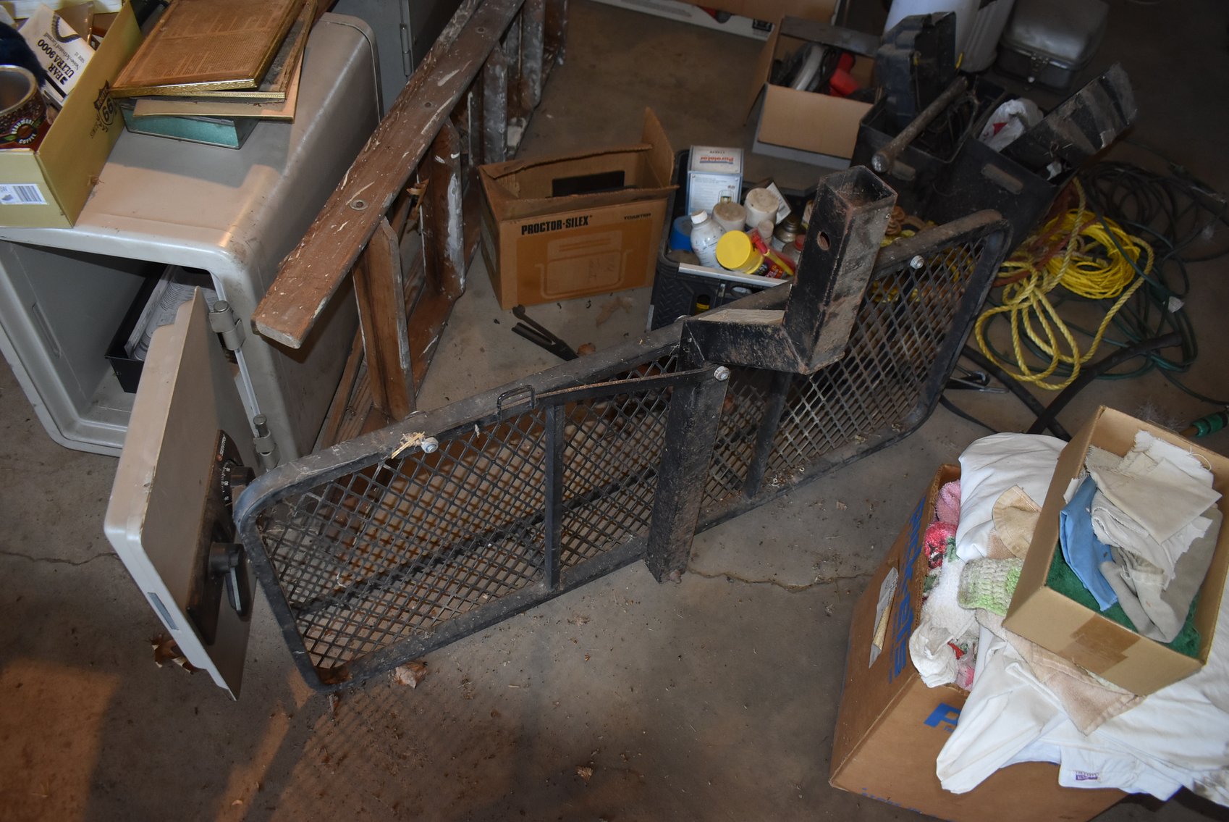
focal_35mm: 27
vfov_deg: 48.0
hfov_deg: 67.3
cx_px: 614
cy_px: 411
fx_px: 922
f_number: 3.5
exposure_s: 1/160
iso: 800
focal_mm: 18
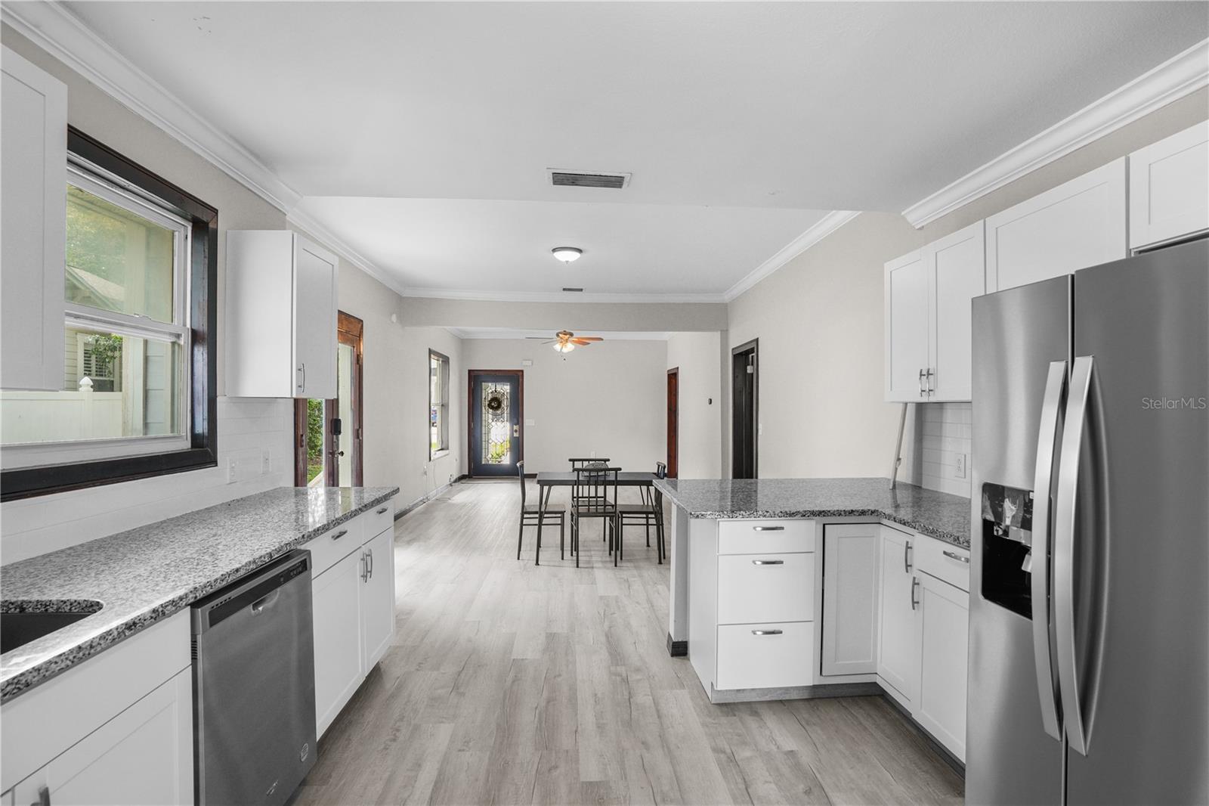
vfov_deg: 73.7
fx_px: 537
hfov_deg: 96.7
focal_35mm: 16
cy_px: 403
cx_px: 604
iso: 400
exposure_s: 1/6
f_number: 8
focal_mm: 16
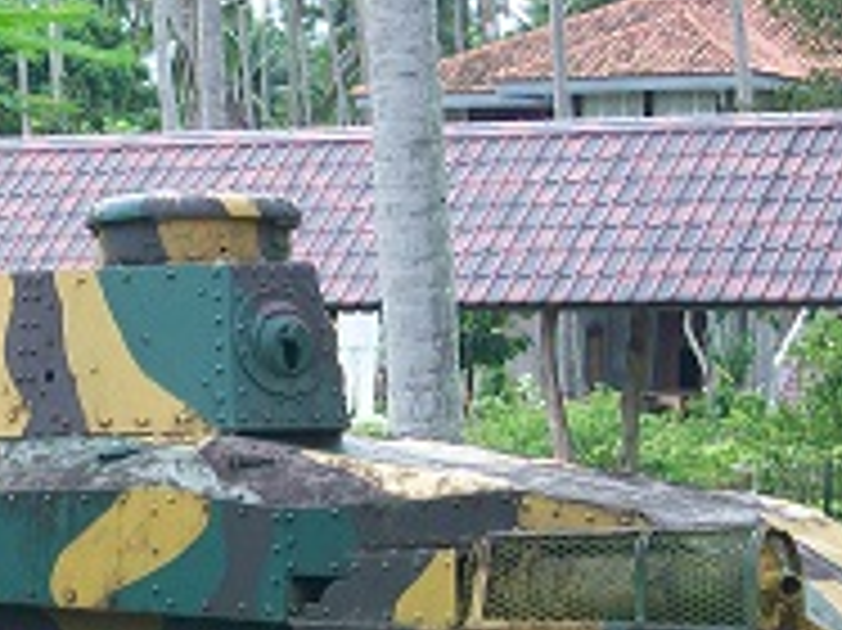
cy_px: 616
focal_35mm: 189
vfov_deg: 7.8
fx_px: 4594
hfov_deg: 10.4
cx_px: 180
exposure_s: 1/80
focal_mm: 13.7
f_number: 4.6
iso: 64
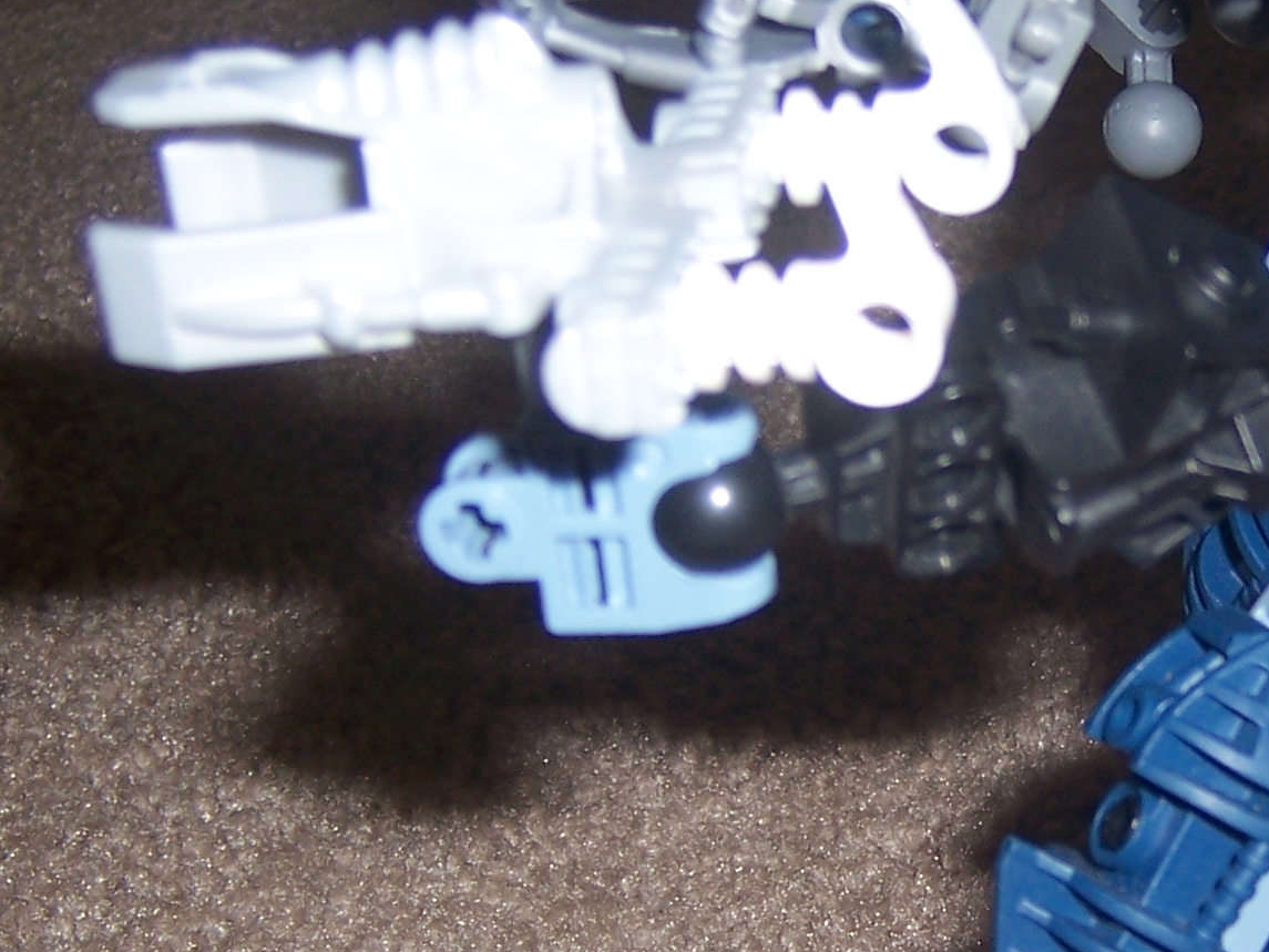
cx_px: 913
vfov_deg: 16.3
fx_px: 3300
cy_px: 695
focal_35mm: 90
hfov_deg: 21.6
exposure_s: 1/60
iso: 80
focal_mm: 6.7
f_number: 3.4
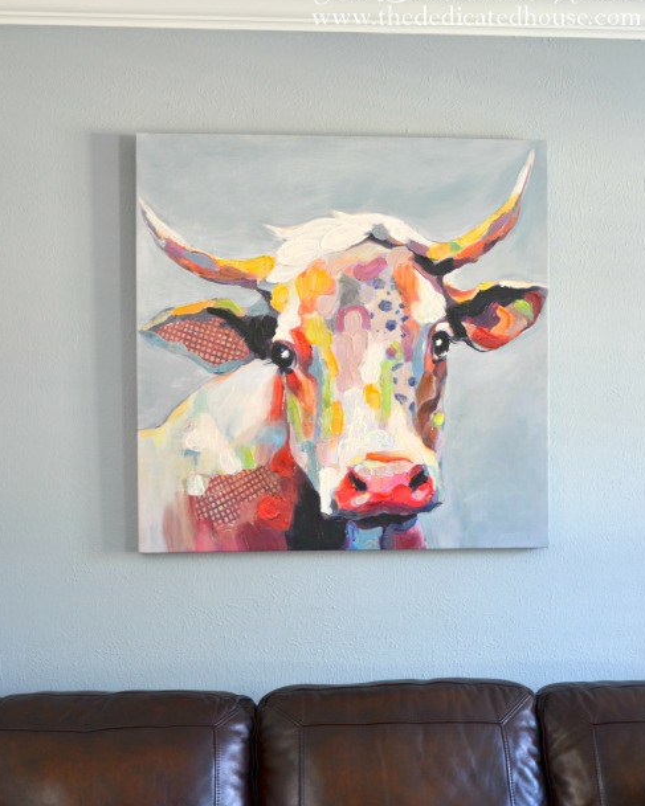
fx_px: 1074
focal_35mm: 45
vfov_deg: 41.1
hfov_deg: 33.4
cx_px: 325
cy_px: 457
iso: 100
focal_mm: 26
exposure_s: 1/4
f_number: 4
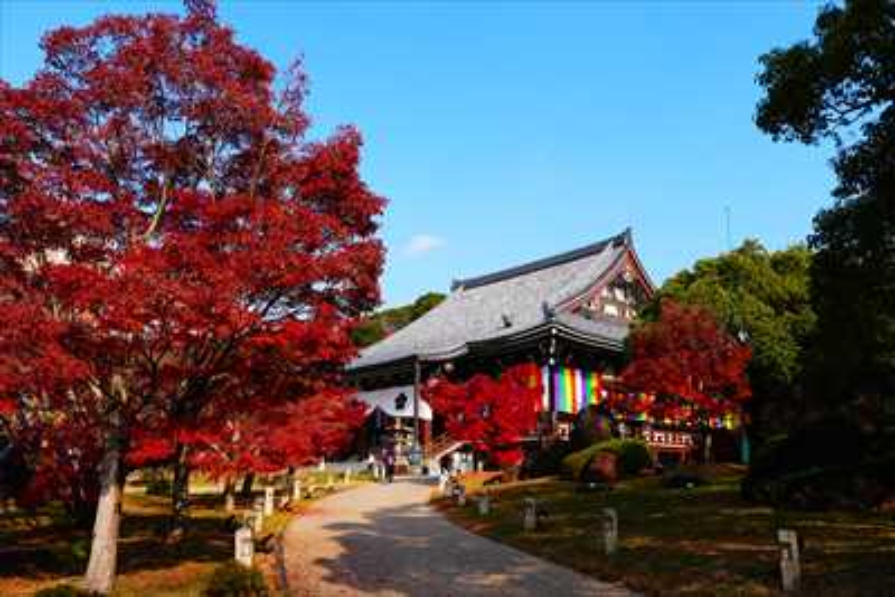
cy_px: 298
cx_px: 448
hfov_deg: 61.9
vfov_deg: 43.6
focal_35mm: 30
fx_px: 746
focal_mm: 20
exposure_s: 1/250
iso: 100
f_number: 8
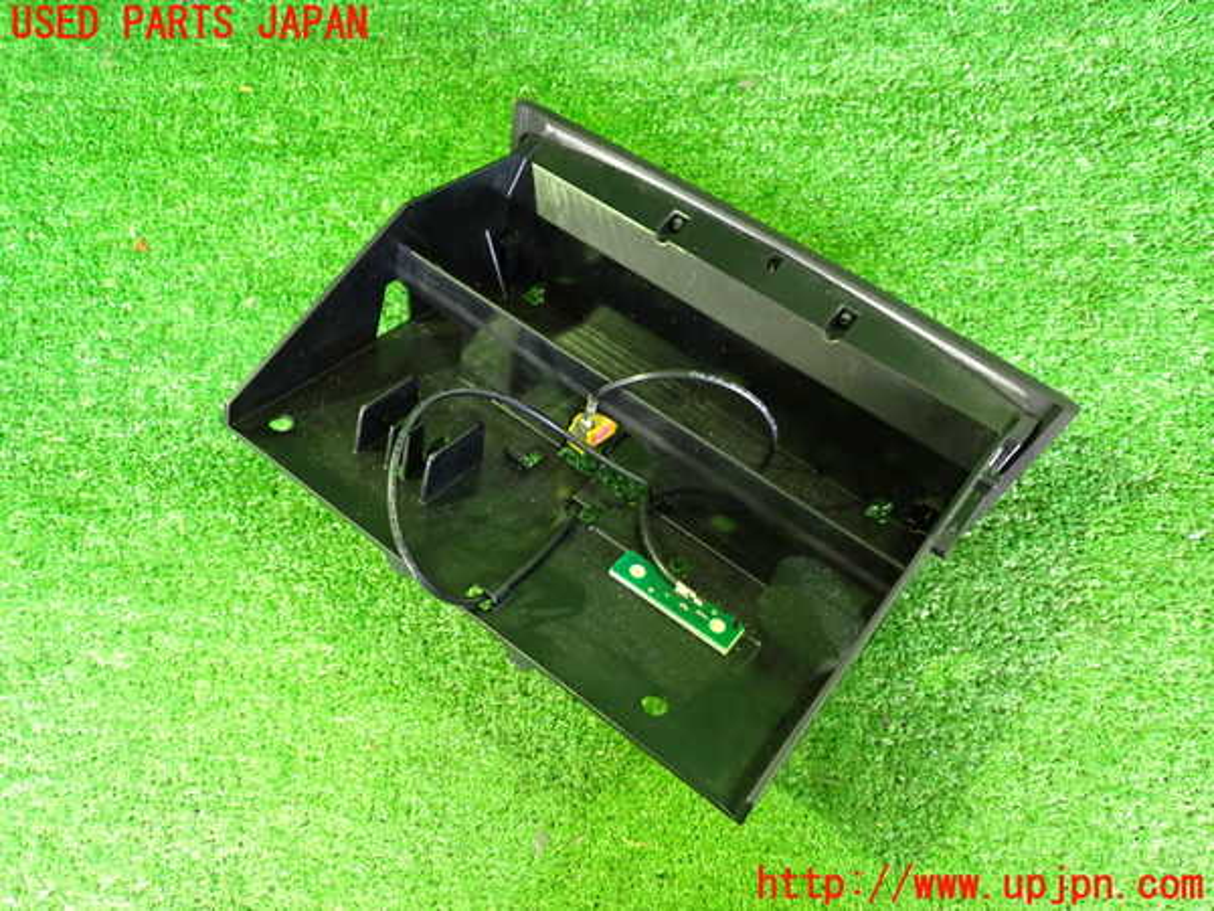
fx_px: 1052
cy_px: 456
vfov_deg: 46.8
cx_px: 607
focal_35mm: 30
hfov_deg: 60.0
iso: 800
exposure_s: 1/20
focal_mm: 5.4
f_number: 2.3
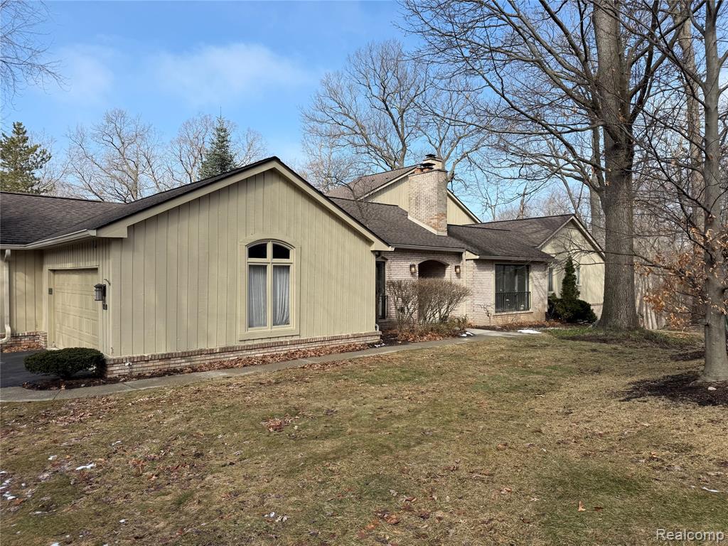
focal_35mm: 24
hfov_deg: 71.6
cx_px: 364
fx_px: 505
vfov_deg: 56.8
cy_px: 273
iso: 80
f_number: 1.78
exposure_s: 1/3145
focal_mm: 6.76
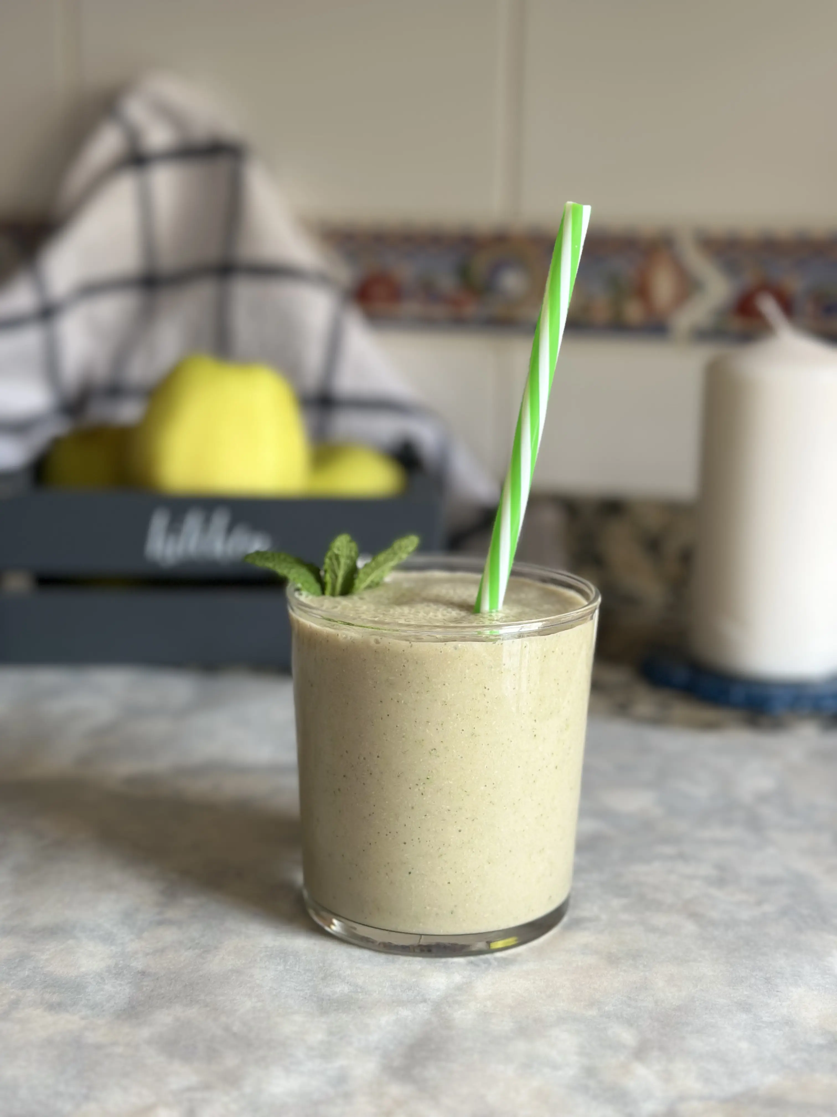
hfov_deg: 30.3
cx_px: 418
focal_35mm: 48
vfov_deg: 39.7
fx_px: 1547
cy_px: 558
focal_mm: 6.86
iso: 125
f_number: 1.78
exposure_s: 1/100
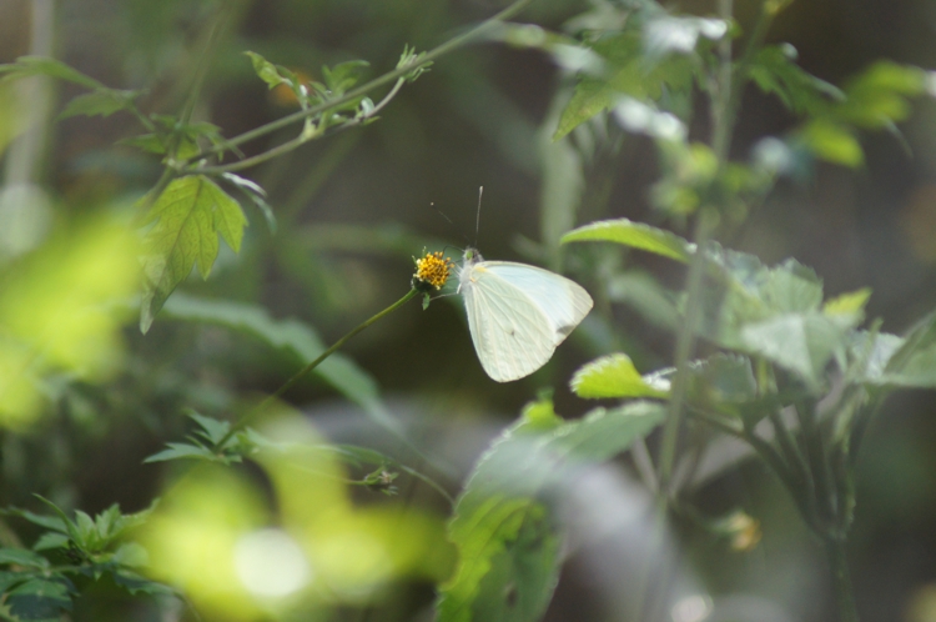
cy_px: 311
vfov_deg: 3.0
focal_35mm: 450
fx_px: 11685
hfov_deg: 4.6
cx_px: 468
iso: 1000
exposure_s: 1/500
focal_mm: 300
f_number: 5.6
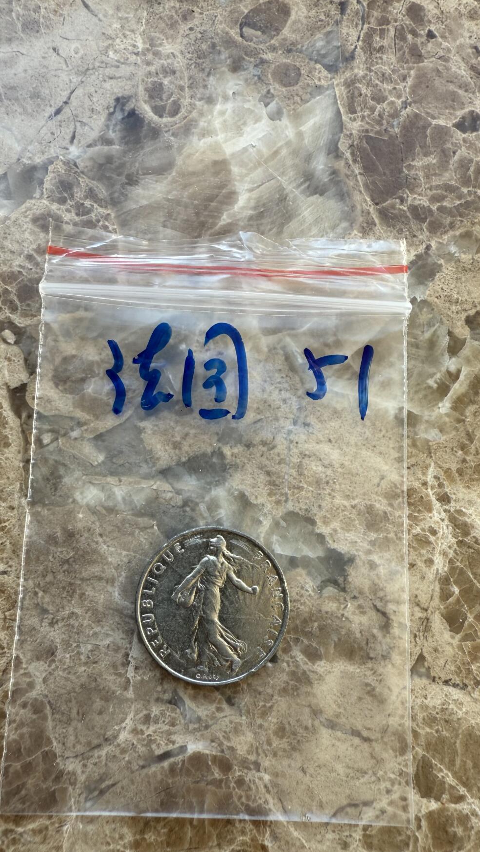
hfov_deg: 42.9
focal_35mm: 27
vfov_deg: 69.9
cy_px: 430
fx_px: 611
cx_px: 235
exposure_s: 1/112
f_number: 2.2
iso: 40
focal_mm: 2.22
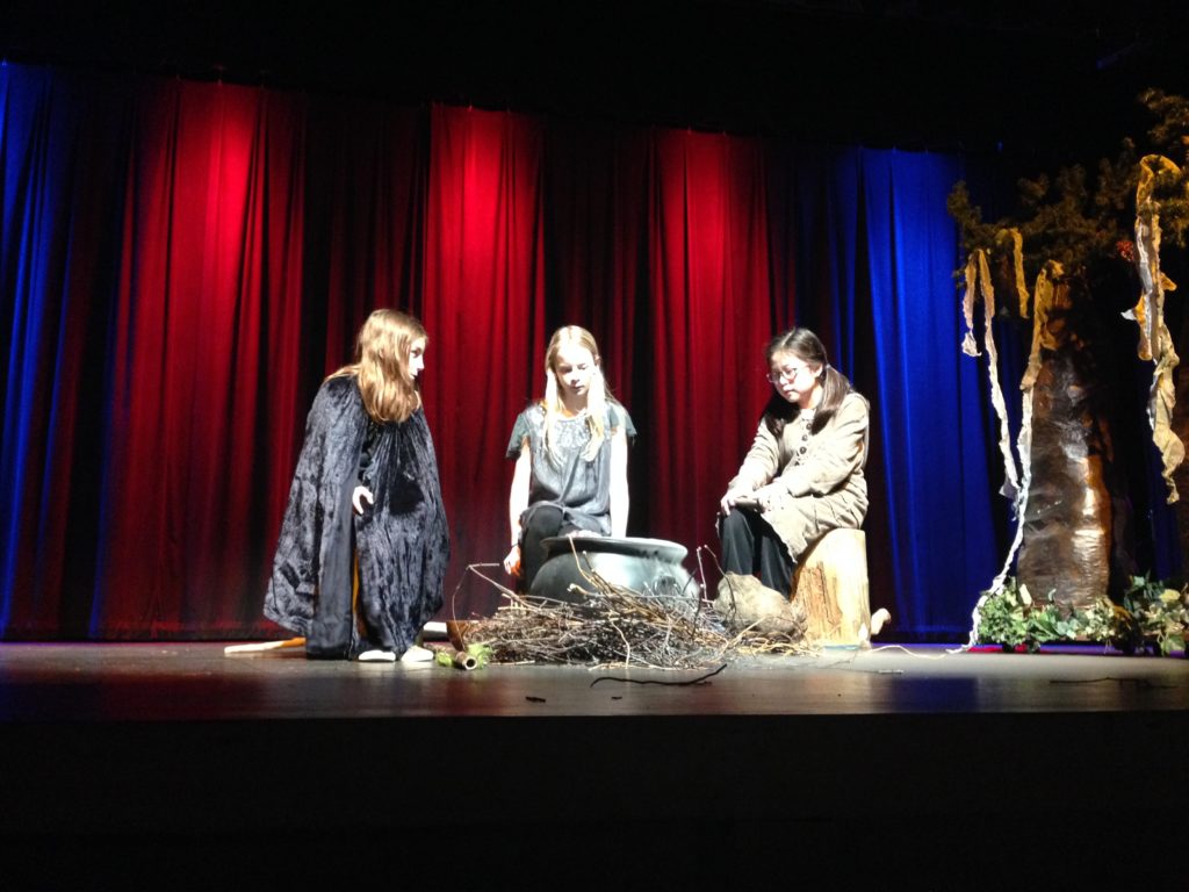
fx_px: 1133
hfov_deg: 55.4
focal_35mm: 33
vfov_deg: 42.9
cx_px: 594
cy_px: 446
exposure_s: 1/15
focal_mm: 4.12
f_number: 2.4
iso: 400
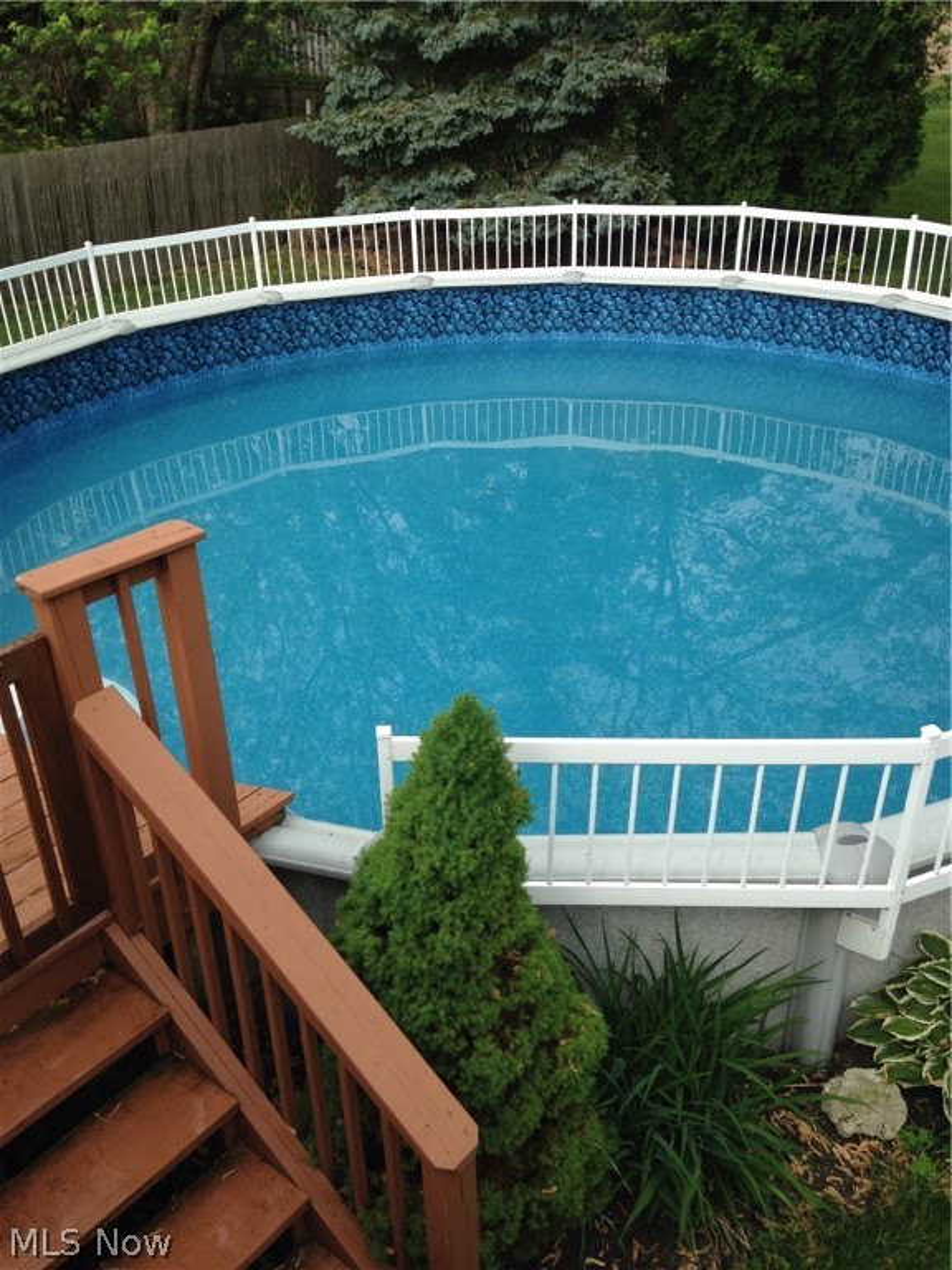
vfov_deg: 55.4
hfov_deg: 42.9
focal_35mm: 33
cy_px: 635
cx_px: 476
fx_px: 1210
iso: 50
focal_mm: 4.12
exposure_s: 1/919
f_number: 2.4
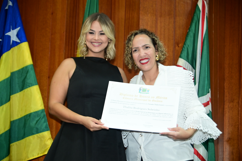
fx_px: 504
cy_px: 80
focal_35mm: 75
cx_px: 121
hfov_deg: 27.0
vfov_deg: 18.2
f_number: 5.6
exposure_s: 1/125
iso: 2000
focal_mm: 75
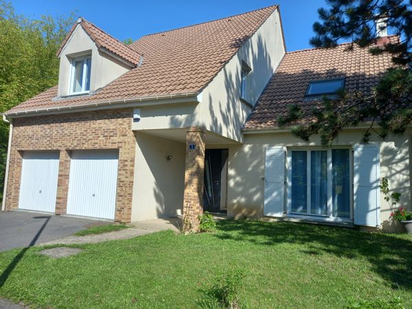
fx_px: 298
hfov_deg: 69.4
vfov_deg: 54.9
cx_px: 206
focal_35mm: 25
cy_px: 154
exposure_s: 1/613
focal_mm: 4.6
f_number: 2
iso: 25
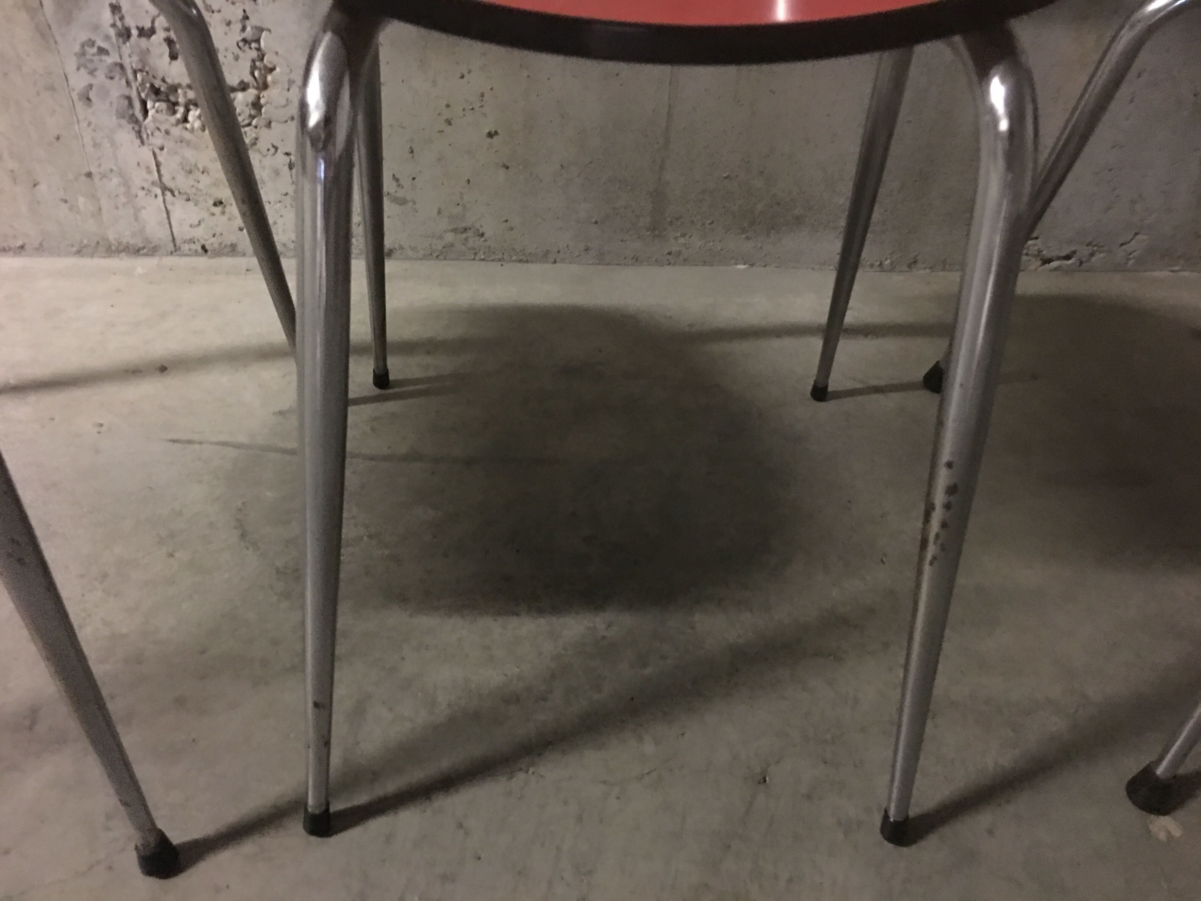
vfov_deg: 48.2
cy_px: 450
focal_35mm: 29
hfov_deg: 61.7
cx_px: 600
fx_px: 1006
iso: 125
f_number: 2.2
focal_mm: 4.15
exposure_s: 1/4
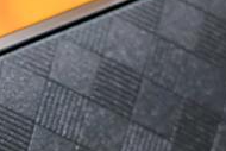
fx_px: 2362
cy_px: 394
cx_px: -20
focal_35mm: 376
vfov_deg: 3.6
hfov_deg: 5.5
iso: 3200
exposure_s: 1/125
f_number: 2
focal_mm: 35
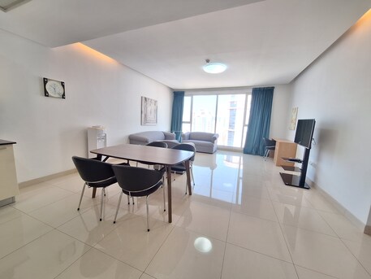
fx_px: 139
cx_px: 186
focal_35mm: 13
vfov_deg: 89.9
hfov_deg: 106.2
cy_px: 140
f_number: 2.2
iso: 80
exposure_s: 1/50
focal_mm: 1.74
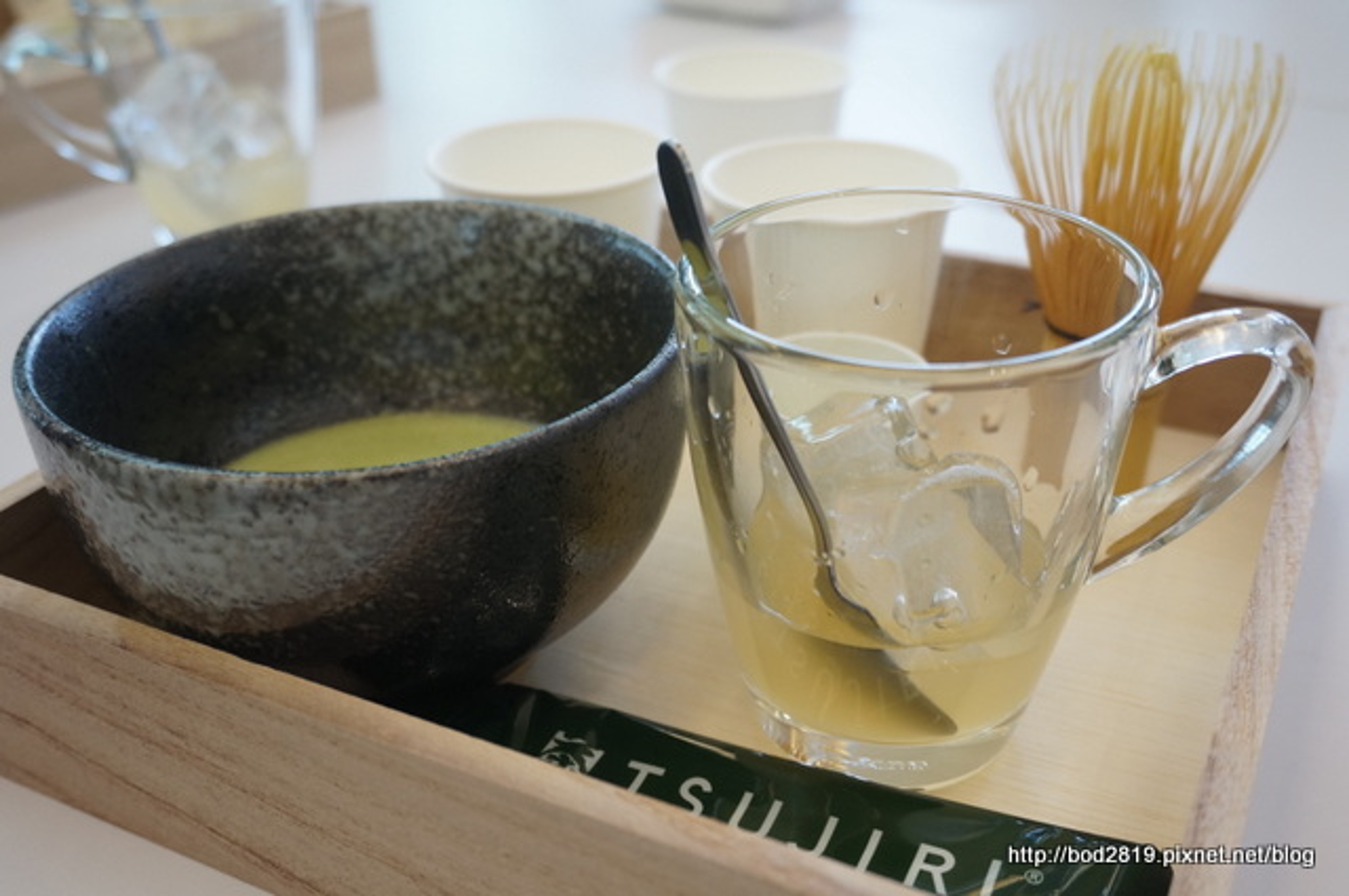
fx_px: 1347
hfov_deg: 53.2
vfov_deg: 36.8
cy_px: 448
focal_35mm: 36
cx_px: 674
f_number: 4.5
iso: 640
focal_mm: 24
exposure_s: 1/60
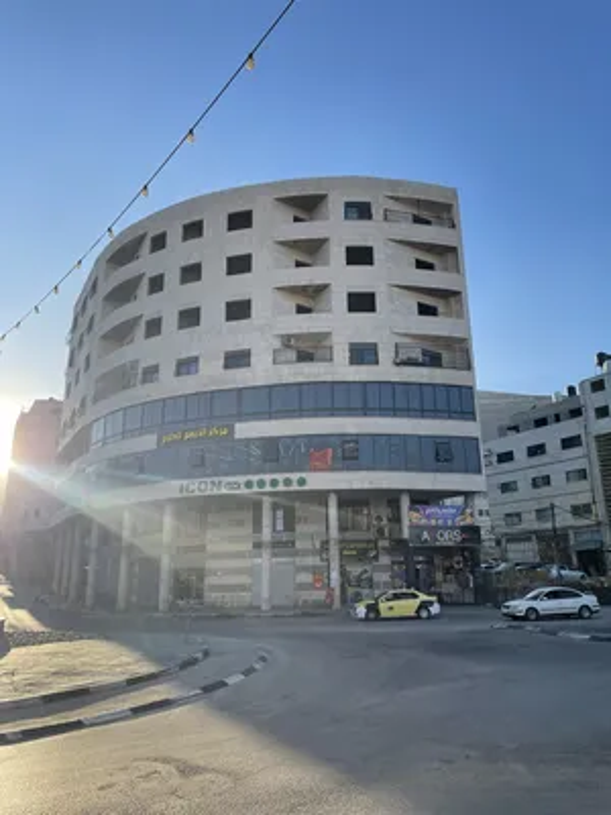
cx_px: 306
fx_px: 612
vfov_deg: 67.3
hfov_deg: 53.1
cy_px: 408
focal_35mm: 26
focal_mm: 4.2
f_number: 1.6
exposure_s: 1/1887
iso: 32
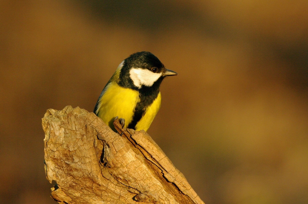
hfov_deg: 4.6
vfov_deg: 3.0
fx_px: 3845
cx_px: 154
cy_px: 102
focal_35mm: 450
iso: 1600
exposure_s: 1/1000
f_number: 5.6
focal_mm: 300
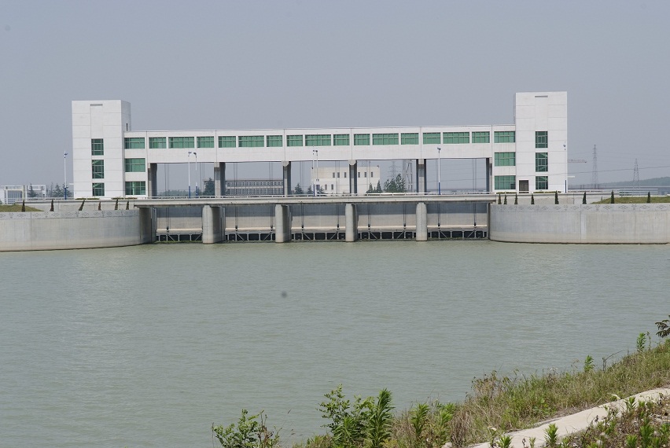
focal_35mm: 83
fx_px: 1546
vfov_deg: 16.5
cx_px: 335
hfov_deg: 24.4
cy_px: 224
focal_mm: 55
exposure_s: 1/114
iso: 100
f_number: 13
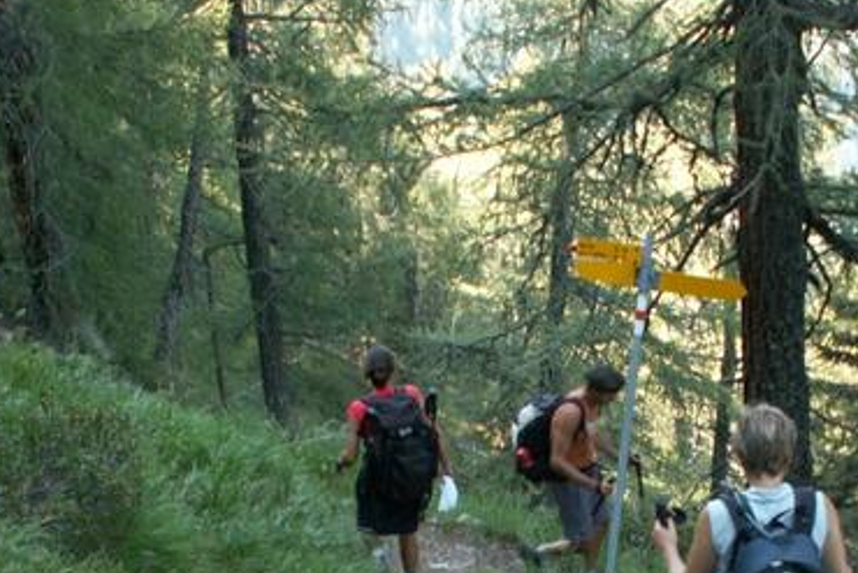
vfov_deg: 21.2
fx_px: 1502
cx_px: 598
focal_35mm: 63
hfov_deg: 31.5
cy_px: 494
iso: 64
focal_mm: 5.86
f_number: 2.8
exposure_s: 1/40
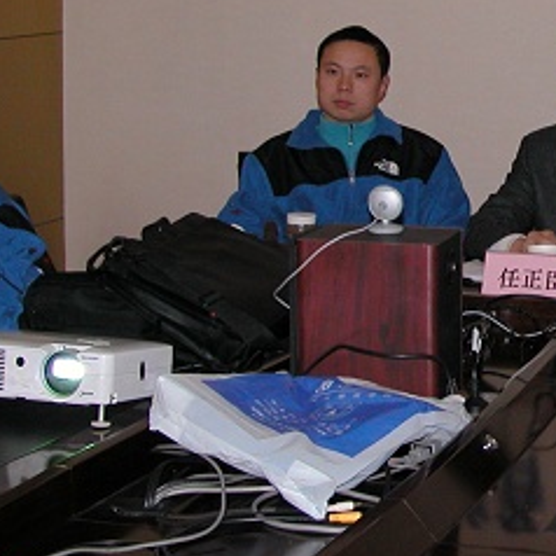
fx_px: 1890
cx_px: 666
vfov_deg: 16.7
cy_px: 159
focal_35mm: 104
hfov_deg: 16.1
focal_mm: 8.9
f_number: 2.8
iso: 100
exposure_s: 1/60
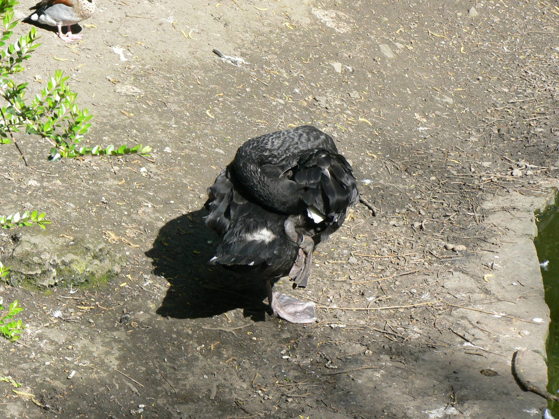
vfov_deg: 11.4
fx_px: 2099
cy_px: 210
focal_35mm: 130
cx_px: 280
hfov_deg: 15.2
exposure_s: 1/200
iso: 80
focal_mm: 21.6
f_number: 5.6
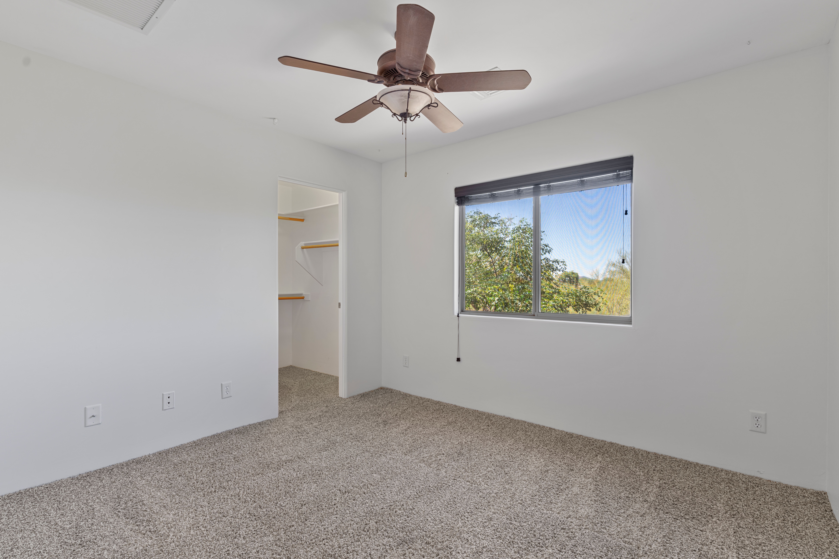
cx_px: 420
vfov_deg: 70.4
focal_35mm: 17
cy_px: 280
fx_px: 396
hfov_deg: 93.3
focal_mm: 17
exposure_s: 2
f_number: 8
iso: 200
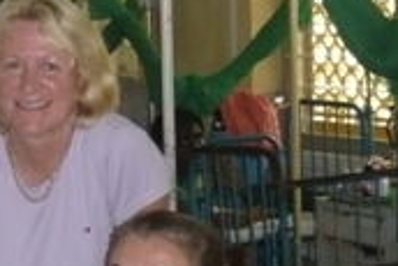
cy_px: 317
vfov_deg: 9.8
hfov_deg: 14.5
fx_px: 1538
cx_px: 16
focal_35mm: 139
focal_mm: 5.8
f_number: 3.1
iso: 250
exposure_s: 1/30
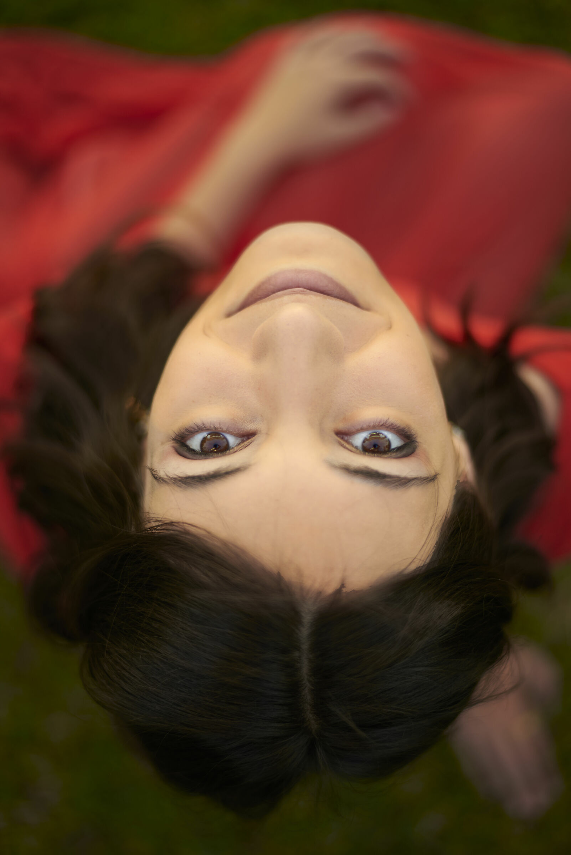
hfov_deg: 27.0
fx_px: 1188
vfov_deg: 39.6
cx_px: 286
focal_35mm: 50
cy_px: 428
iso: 100
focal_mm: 50
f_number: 2
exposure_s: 1/500
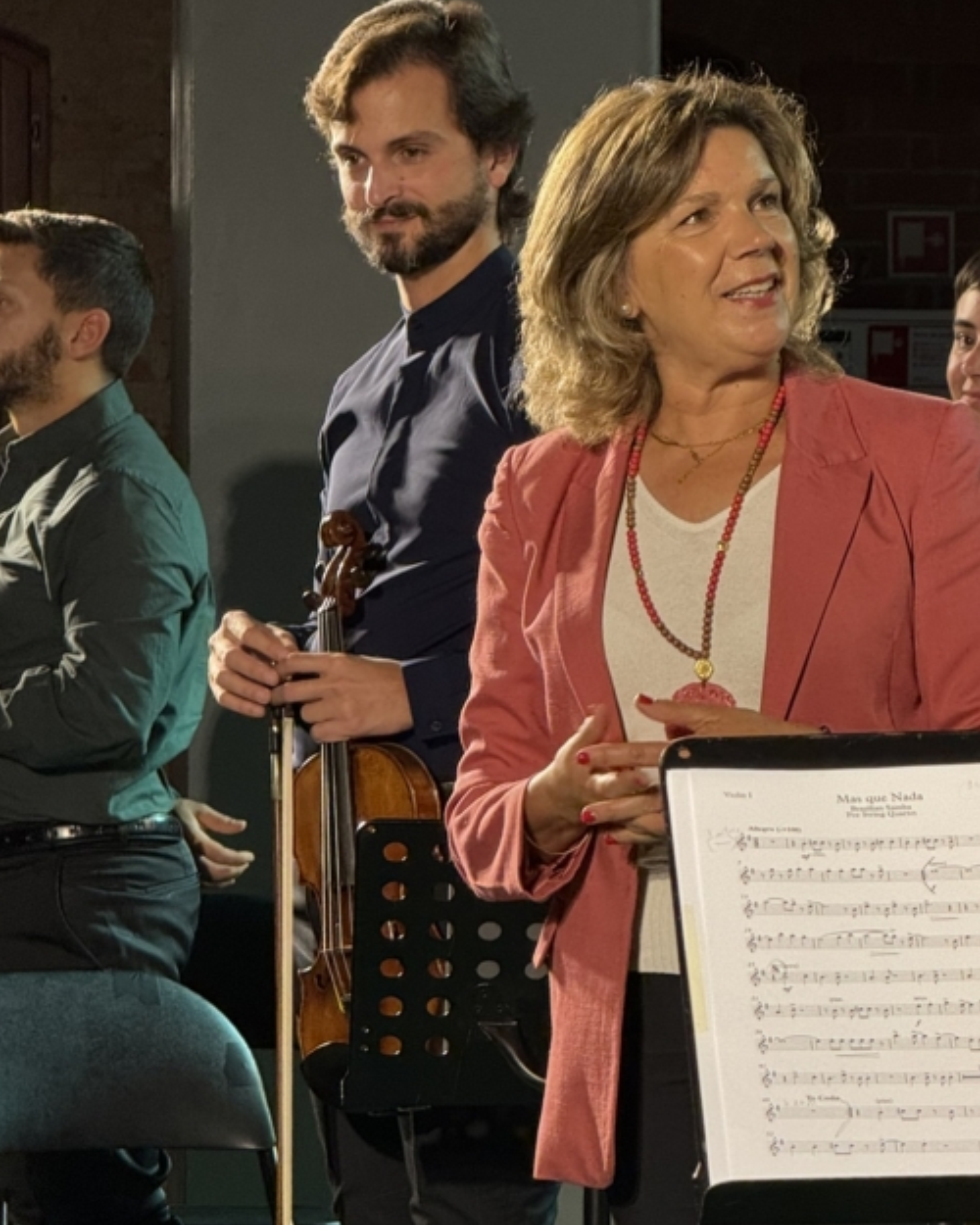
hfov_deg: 8.0
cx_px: 701
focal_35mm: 193
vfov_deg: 10.0
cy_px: 617
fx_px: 6997
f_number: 2.8
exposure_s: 1/50
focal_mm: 15.66
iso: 125
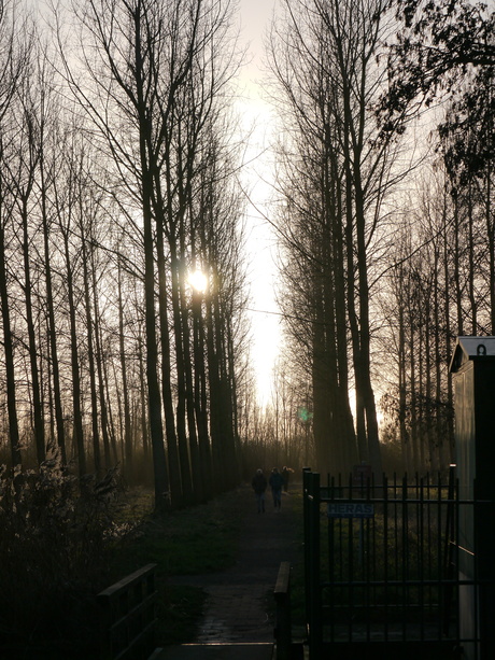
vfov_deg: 21.8
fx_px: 1715
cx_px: 248
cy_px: 330
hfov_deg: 16.4
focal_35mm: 90
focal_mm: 45
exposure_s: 1/640
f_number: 7.1
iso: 160
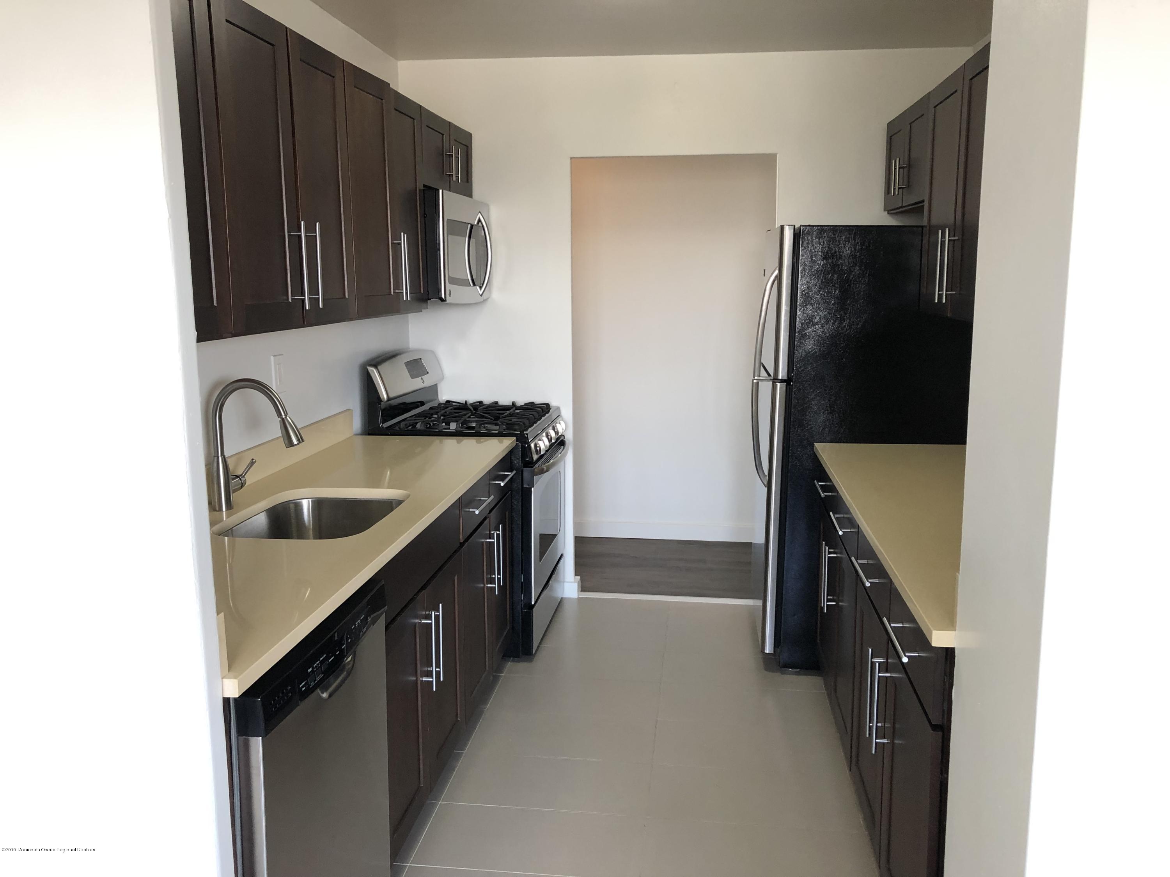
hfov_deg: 63.4
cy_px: 438
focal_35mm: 28
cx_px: 585
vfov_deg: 49.7
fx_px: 946
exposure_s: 1/24
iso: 40
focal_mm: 3.99
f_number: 1.8
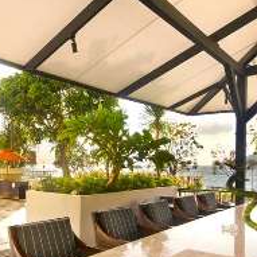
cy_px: 165
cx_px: 65
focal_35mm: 32
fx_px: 269
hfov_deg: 49.1
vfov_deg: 50.4
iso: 100
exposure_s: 1/25
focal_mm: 10
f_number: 8
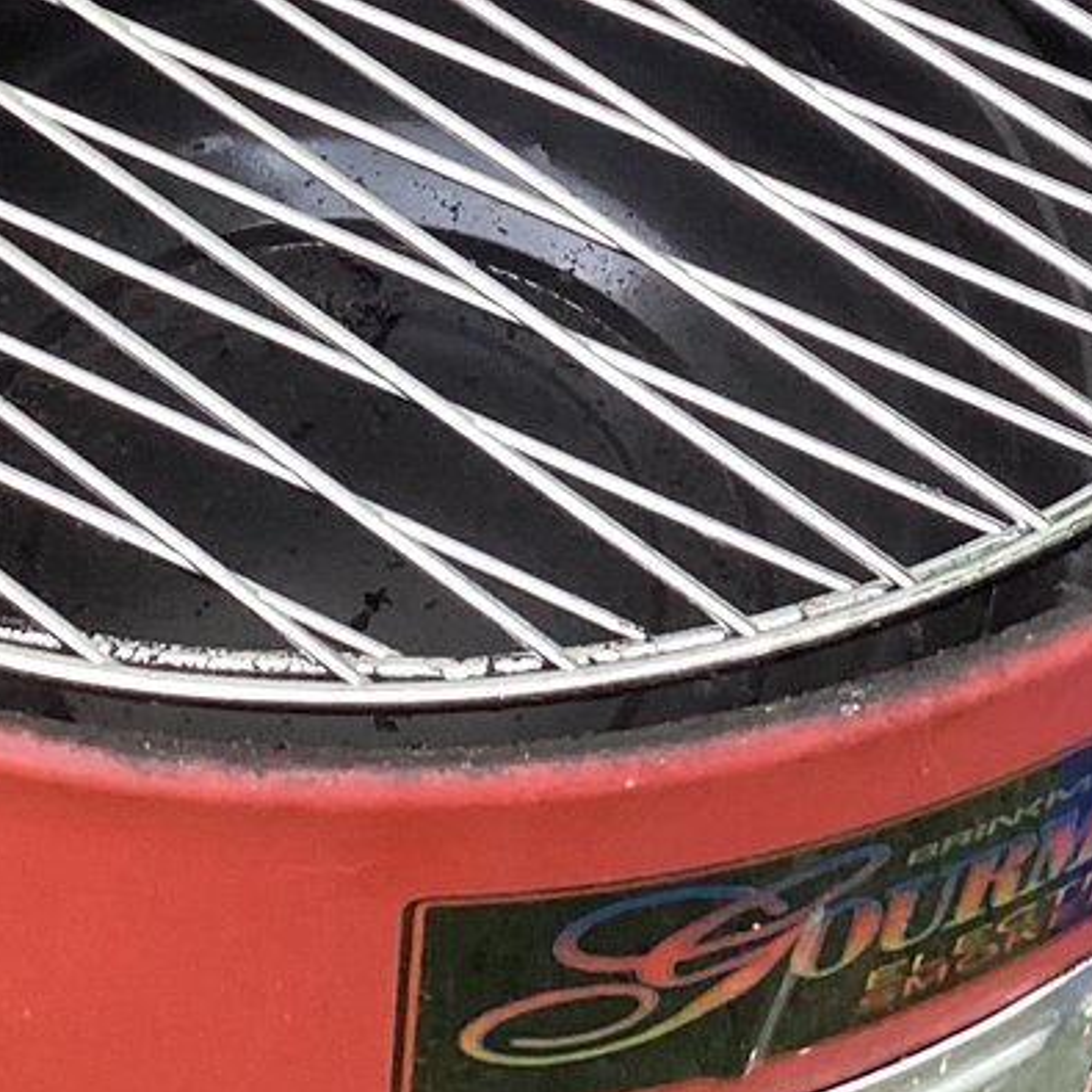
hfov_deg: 16.6
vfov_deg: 16.2
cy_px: -26
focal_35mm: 105
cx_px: 610
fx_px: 3747
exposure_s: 1/120
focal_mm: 3.3
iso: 80
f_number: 2.4
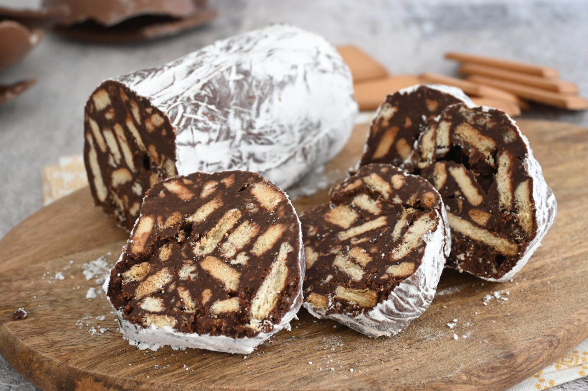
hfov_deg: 36.9
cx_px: 294
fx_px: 881
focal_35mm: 54
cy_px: 196
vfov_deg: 25.0
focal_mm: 36
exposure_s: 1/60
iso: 800
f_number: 6.3
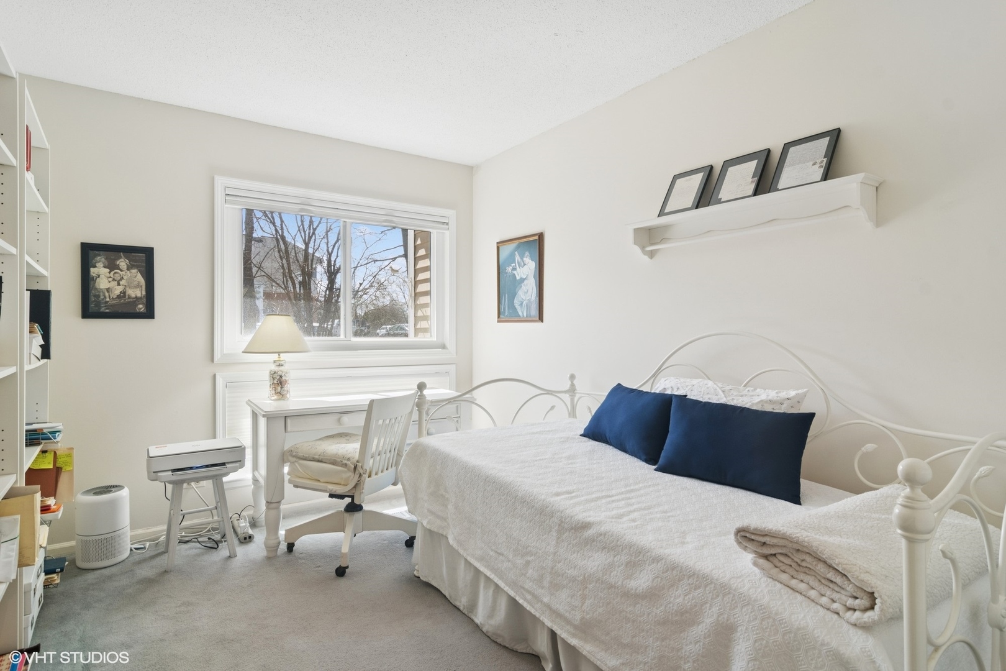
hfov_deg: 90.0
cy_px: 336
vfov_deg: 67.4
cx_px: 503
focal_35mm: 18
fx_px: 503
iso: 200
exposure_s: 1/13
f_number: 8
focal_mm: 12
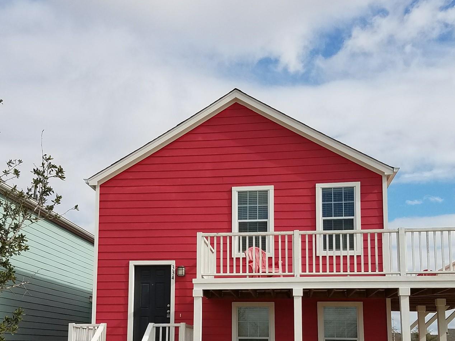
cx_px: 224
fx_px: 552
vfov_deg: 33.4
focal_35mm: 42
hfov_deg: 44.8
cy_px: 269
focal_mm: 4.2
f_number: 1.7
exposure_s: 1/2800
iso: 40
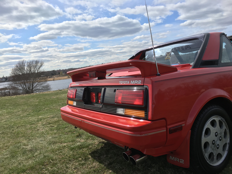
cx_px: 116
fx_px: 194
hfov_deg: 61.7
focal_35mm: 29
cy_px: 87
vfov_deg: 48.2
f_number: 2.2
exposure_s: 1/2079
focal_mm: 4.15
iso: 25
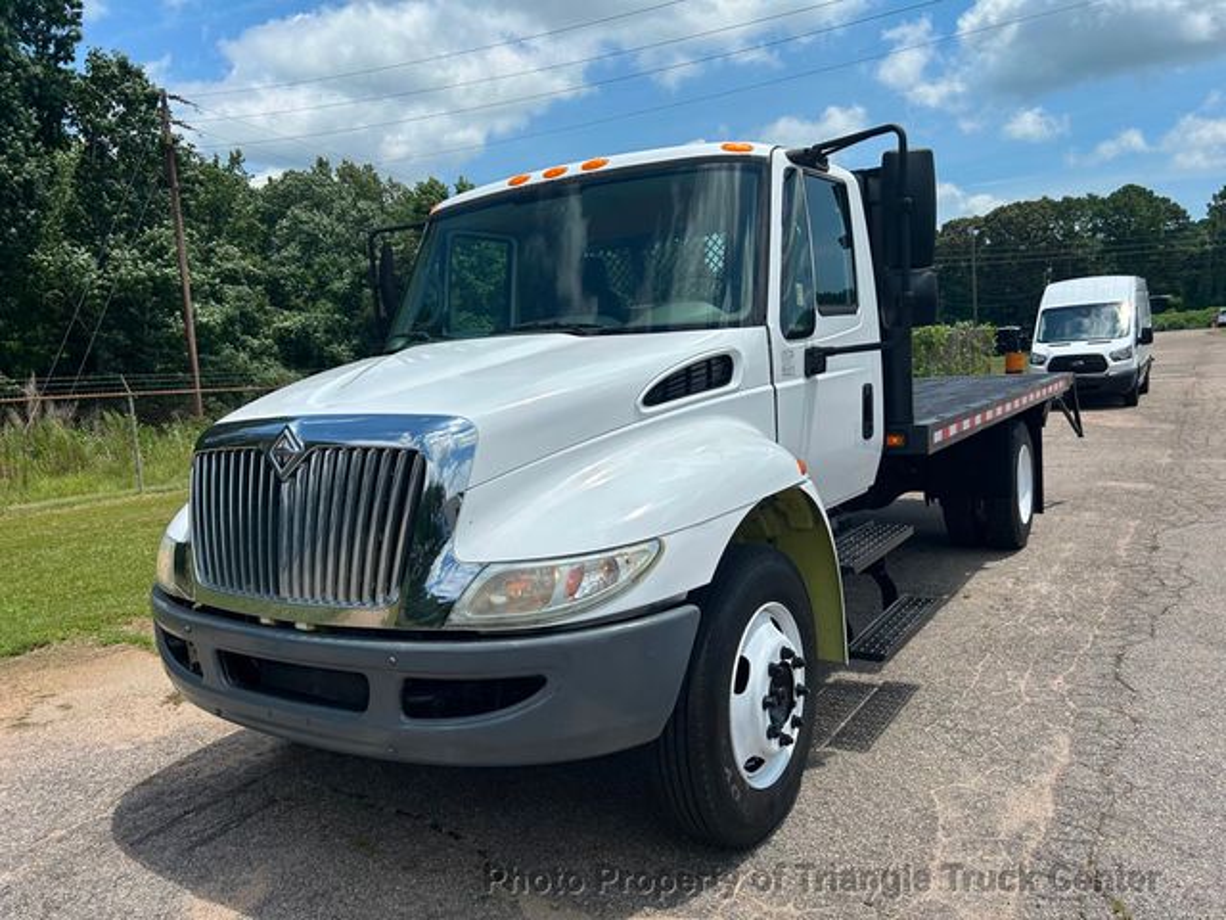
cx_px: 613
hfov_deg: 67.3
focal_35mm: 26
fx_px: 921
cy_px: 460
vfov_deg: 53.1
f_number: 1.5
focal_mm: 5.7
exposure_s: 1/6993
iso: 50
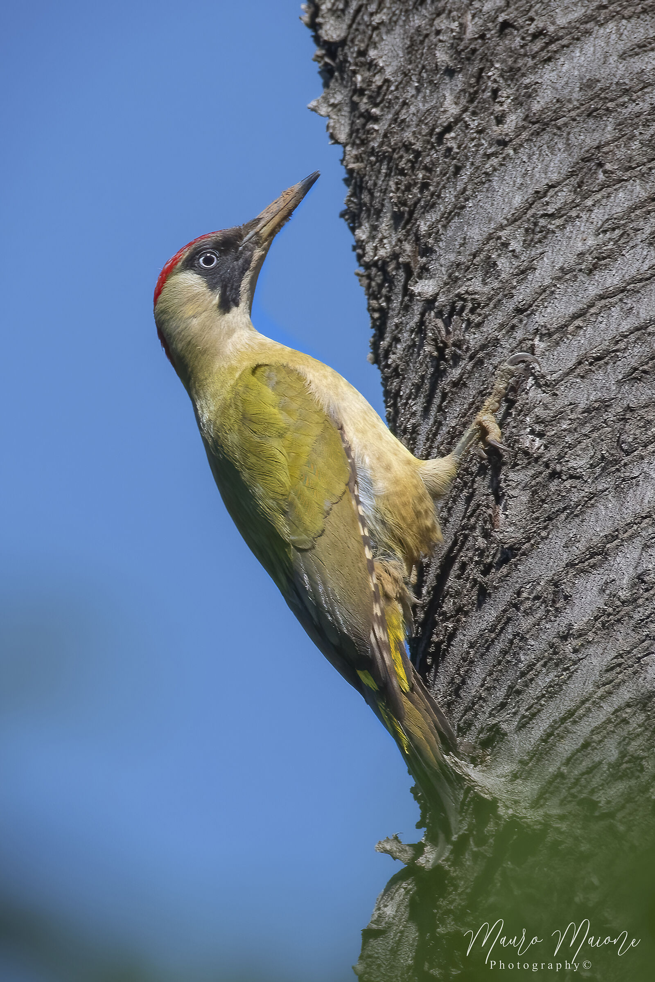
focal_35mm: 500
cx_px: 328
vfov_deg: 4.1
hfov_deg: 2.7
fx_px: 13645
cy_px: 491
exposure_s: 1/1250
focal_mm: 500
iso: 450
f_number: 8
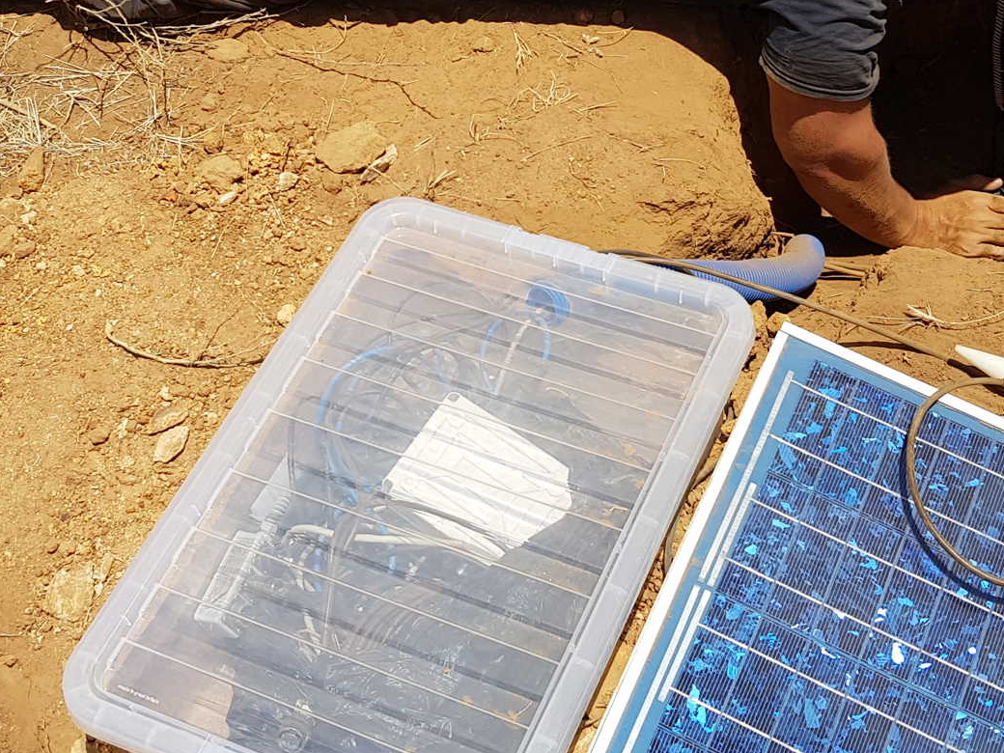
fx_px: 1740
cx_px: 520
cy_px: 265
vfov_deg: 24.3
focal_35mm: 60
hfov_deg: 32.2
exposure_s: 1/3048
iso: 40
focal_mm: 4.2
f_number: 1.7
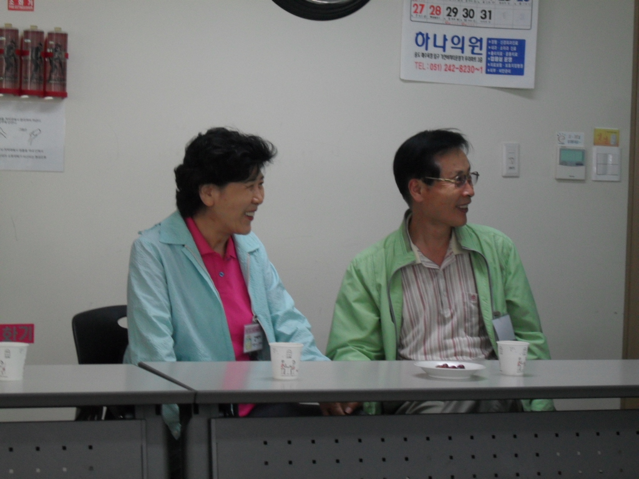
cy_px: 240
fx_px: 1477
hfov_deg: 24.4
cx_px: 320
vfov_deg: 18.4
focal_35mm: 80
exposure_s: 1/30
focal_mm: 14.1
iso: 200
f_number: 4.4
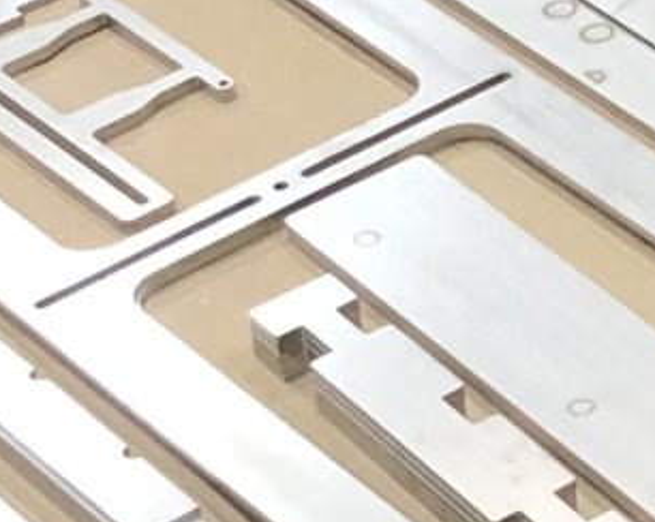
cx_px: 1227
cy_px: 186
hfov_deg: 8.1
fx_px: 4434
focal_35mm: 229
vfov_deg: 6.7
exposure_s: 1/30
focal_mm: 4
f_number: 1.8
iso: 32
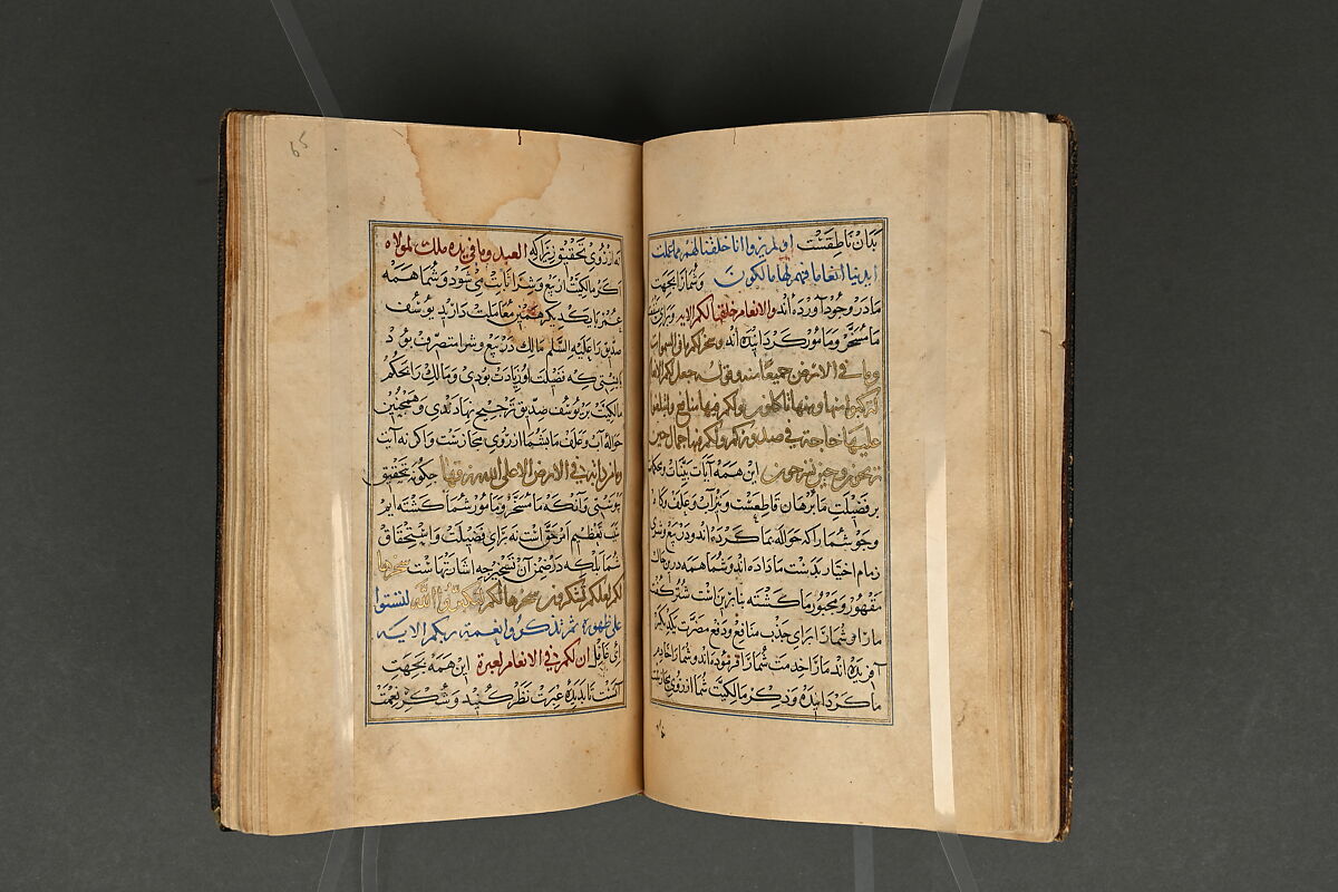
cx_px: 669
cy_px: 446
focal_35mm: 57
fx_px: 2118
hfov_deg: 35.1
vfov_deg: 23.8
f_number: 13
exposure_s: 1/30
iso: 250
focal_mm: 57
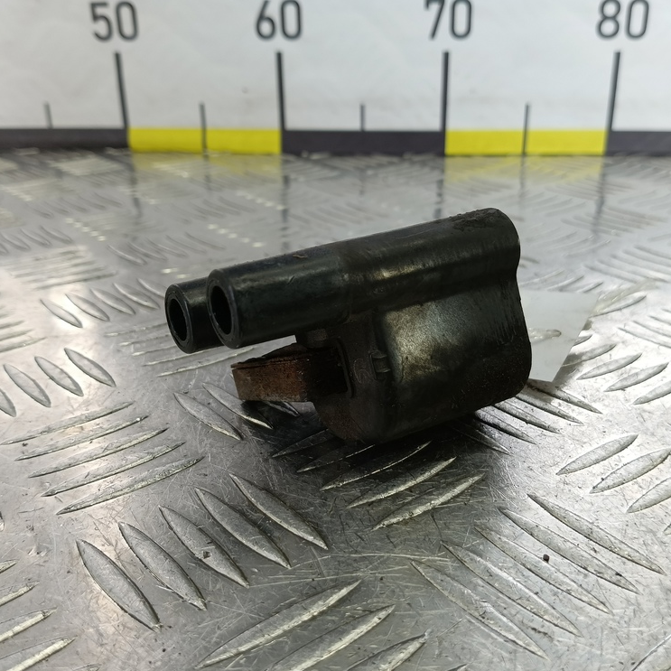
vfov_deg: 57.3
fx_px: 614
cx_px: 365
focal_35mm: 28
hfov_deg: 57.2
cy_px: 343
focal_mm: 4.11
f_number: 1.6
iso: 81
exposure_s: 1/50
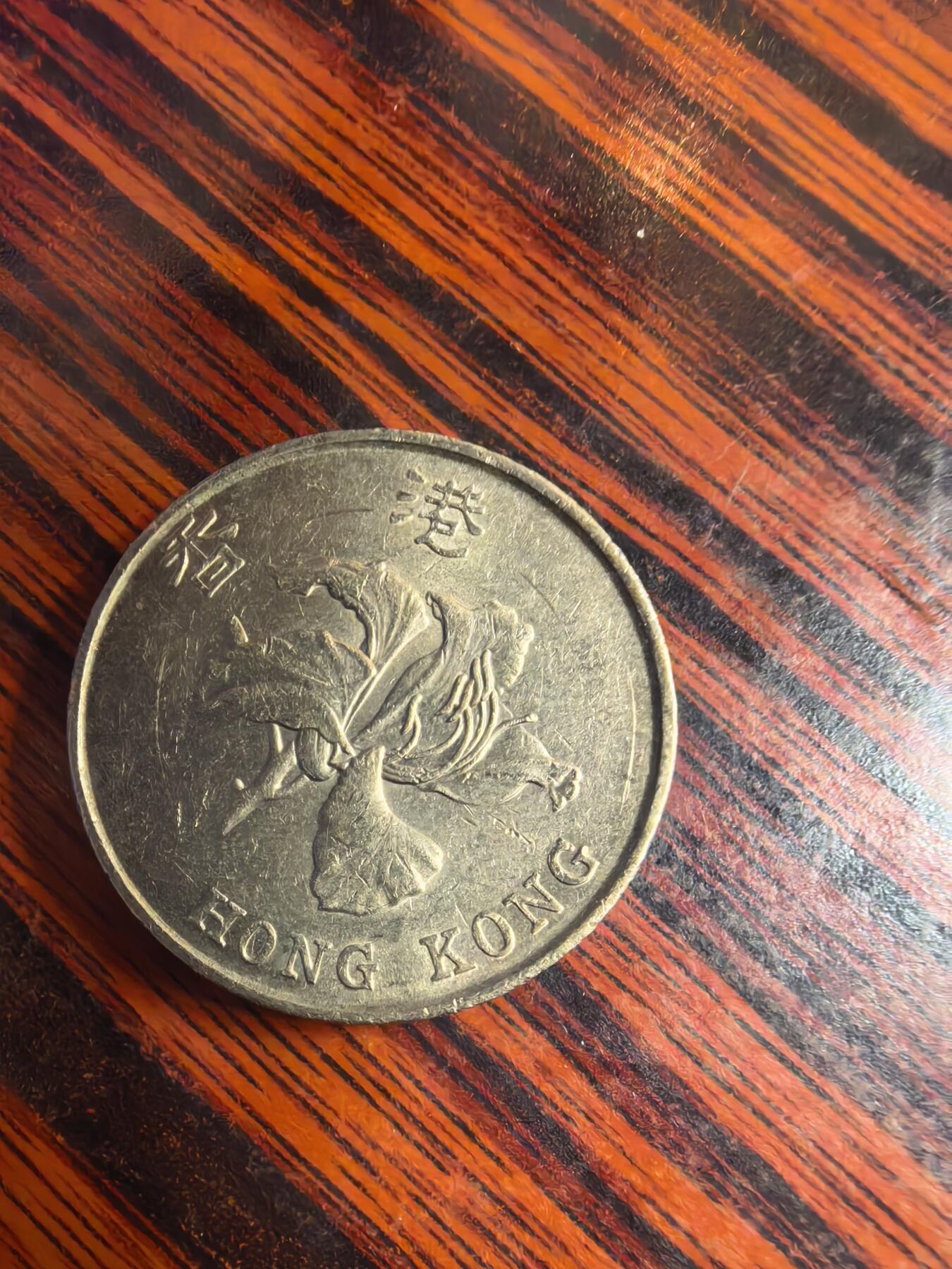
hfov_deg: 56.8
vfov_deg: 71.6
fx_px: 880
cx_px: 476
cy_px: 634
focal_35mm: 24
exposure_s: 1/100
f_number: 2.2
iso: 1600
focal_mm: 1.95
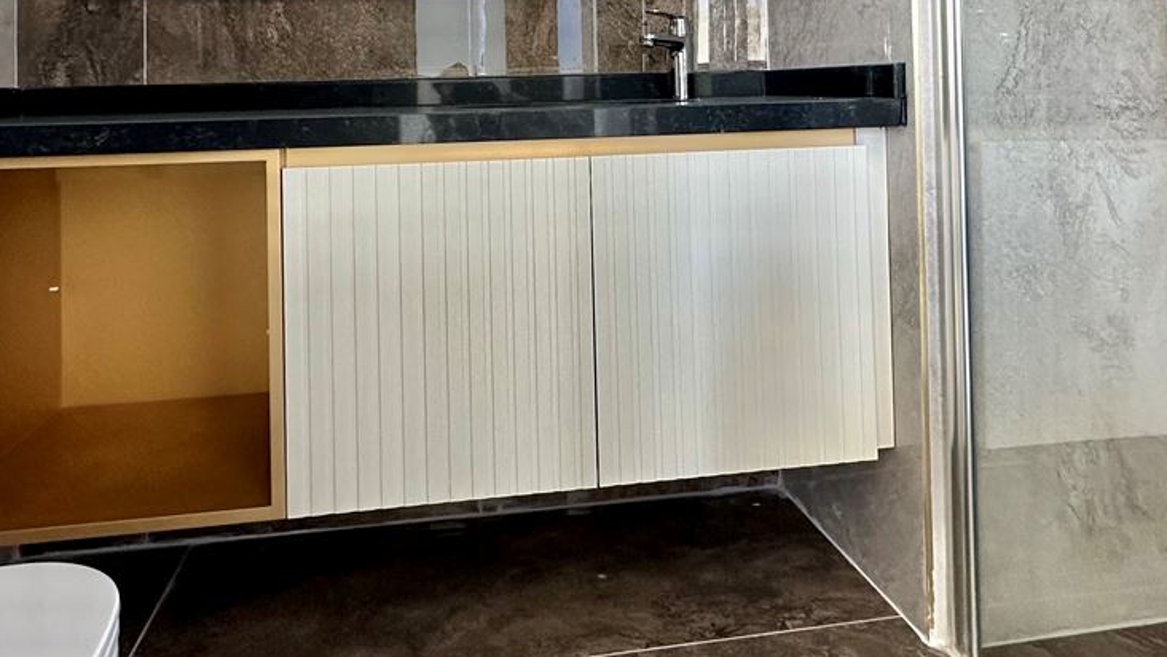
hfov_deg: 64.3
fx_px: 928
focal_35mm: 30
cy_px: 53
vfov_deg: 36.3
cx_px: 609
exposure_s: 1/99
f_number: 2.2
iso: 200
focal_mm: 2.22
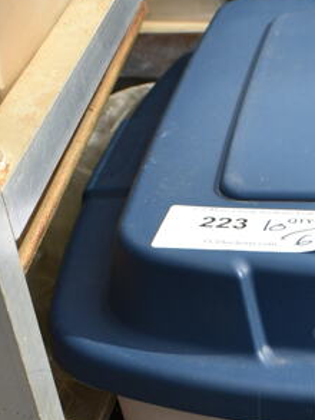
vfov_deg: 23.4
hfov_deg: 17.1
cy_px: 392
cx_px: 410
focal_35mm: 81
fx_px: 982
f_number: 7.1
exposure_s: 1/200
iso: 100
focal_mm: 18
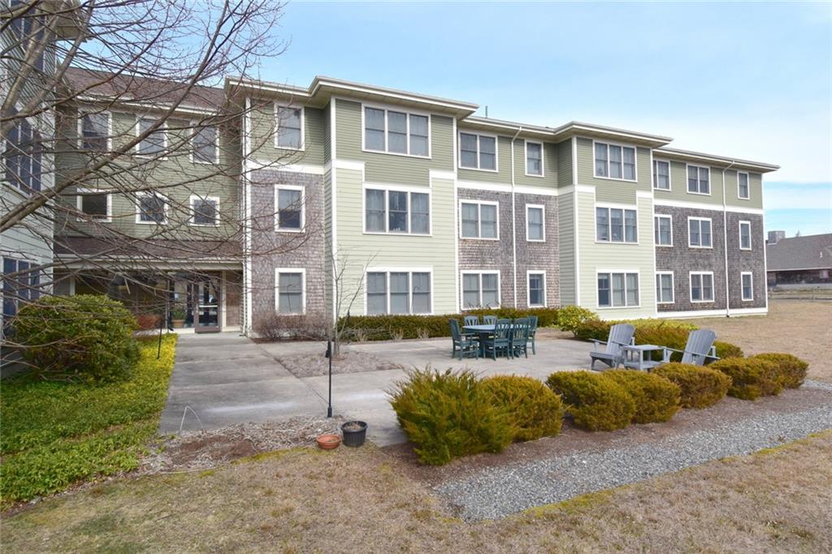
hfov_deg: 81.2
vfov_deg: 59.5
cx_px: 416
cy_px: 277
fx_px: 485
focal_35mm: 21
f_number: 11
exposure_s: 1/400
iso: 400
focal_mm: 14
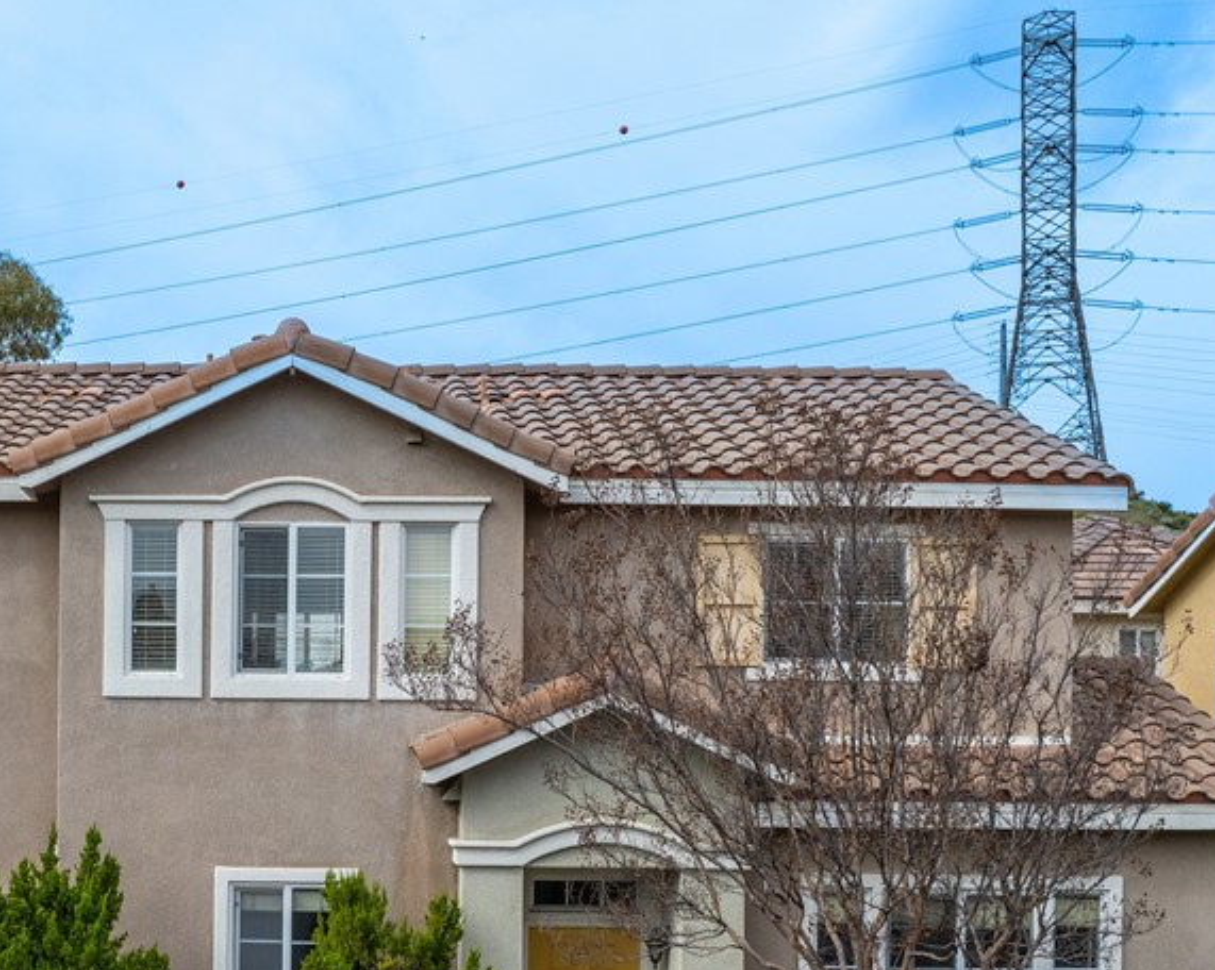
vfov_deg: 34.6
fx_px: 1509
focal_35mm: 42
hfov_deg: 42.4
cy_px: 774
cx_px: 289
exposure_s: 1/240
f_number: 2.8
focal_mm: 12.29
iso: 100
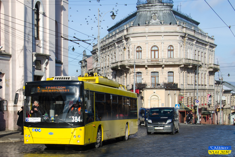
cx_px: 118
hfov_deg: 43.6
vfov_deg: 29.9
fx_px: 294
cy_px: 78
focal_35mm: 45
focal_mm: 30
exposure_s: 1/200
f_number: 10
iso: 100
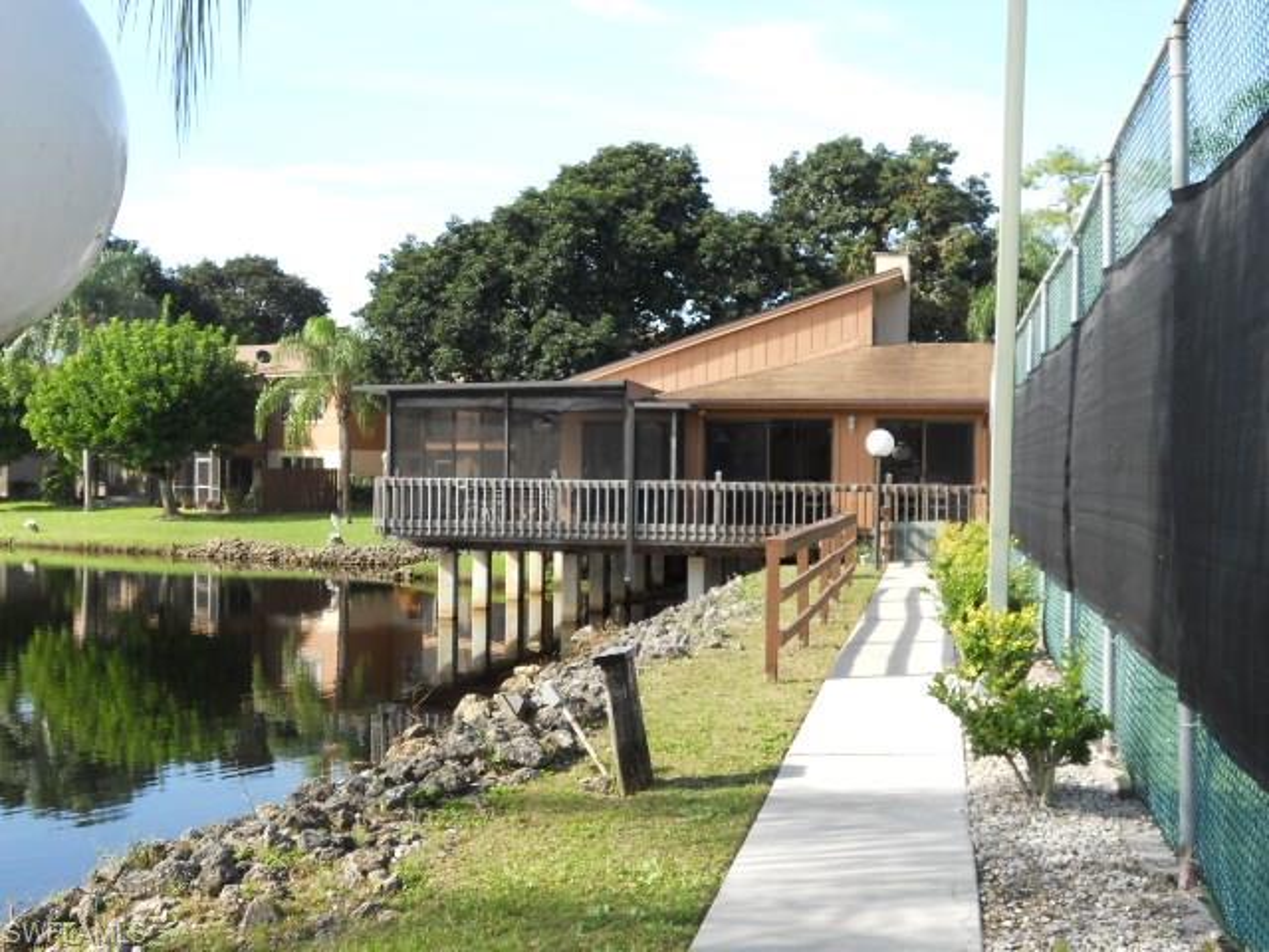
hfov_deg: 41.2
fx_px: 1686
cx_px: 634
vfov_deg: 31.5
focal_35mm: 46
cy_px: 476
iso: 80
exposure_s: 1/200
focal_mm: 8.2
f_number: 4.3
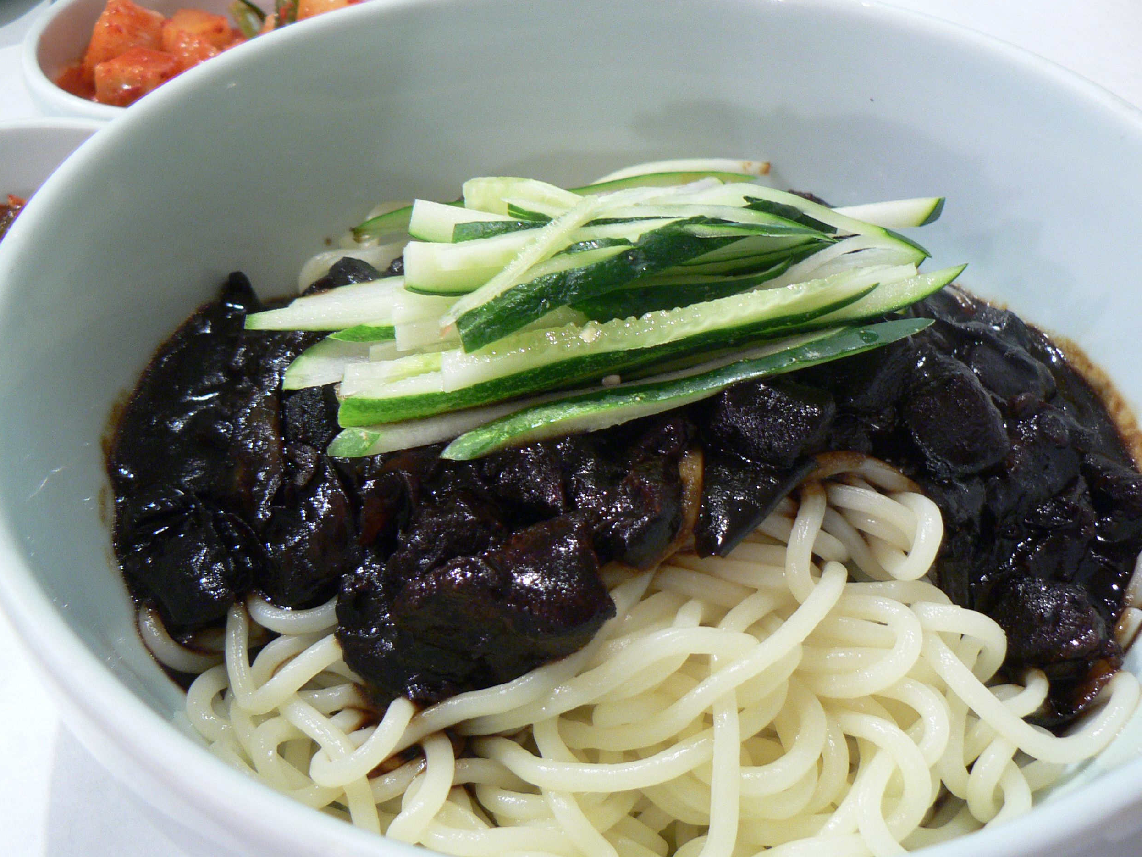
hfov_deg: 50.1
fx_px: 1221
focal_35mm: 37
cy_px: 424
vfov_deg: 38.7
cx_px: 569
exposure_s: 1
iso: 100
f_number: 2.8
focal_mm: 6
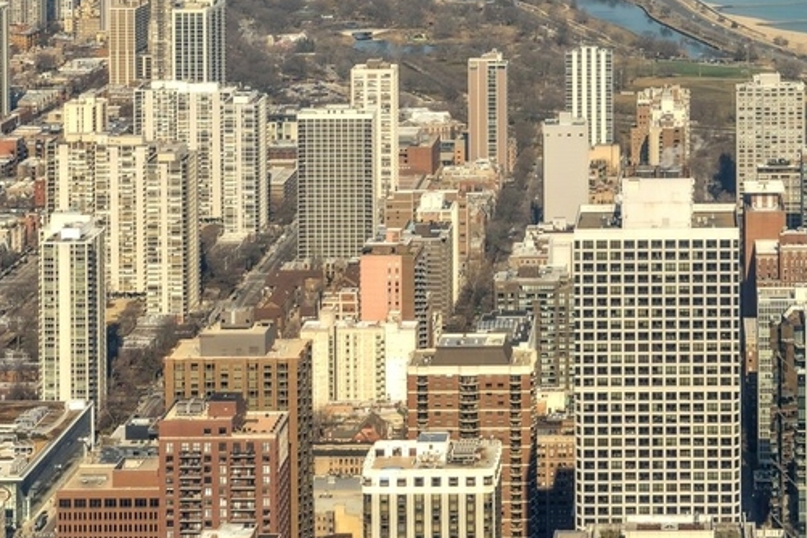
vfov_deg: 11.7
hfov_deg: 17.9
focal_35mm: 113
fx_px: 2534
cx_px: 704
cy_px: -207
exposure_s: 1/400
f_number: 8
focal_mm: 35
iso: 200
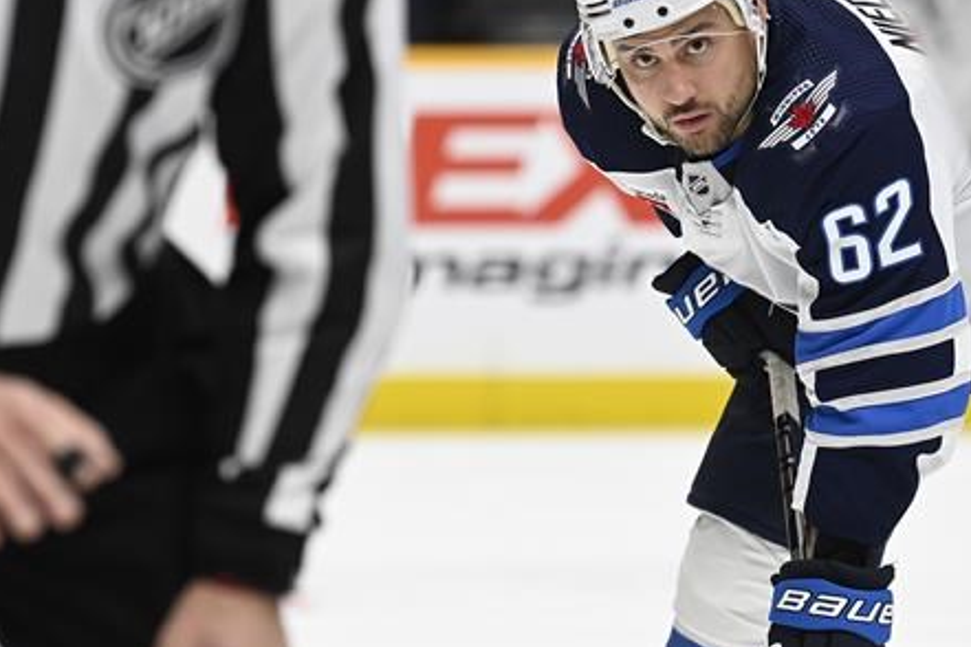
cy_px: 309
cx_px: 568
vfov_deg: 4.7
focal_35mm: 295
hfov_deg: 7.0
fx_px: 7956
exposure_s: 1/1600
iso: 3200
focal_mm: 200
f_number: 4
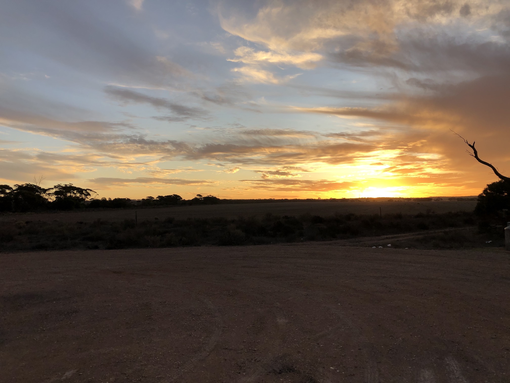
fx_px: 413
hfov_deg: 63.4
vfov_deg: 49.7
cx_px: 255
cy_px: 192
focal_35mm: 28
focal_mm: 3.99
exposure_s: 1/640
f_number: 1.8
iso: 20
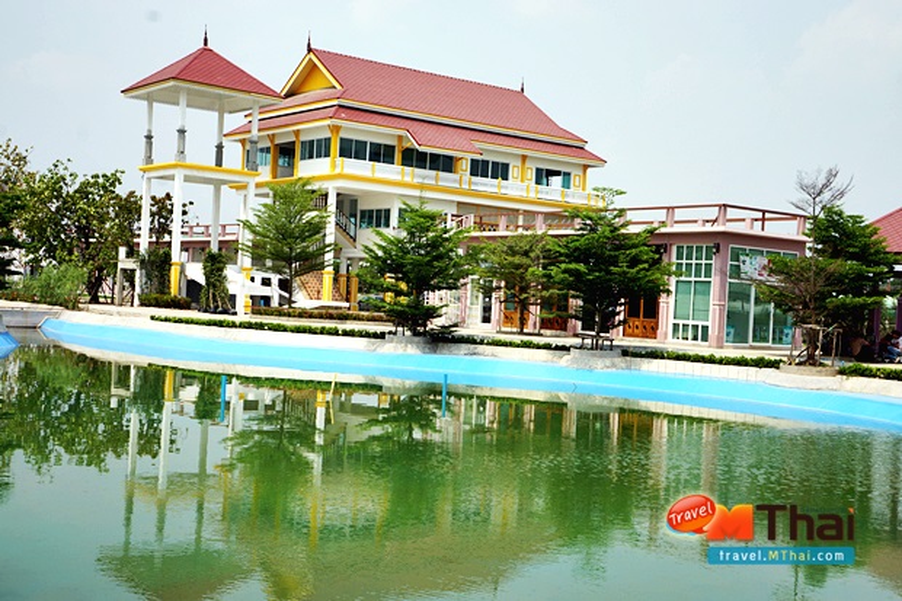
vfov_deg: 31.2
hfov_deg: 45.4
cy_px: 300
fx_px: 1077
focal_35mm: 43
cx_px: 451
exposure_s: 1/200
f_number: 13
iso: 100
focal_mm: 29
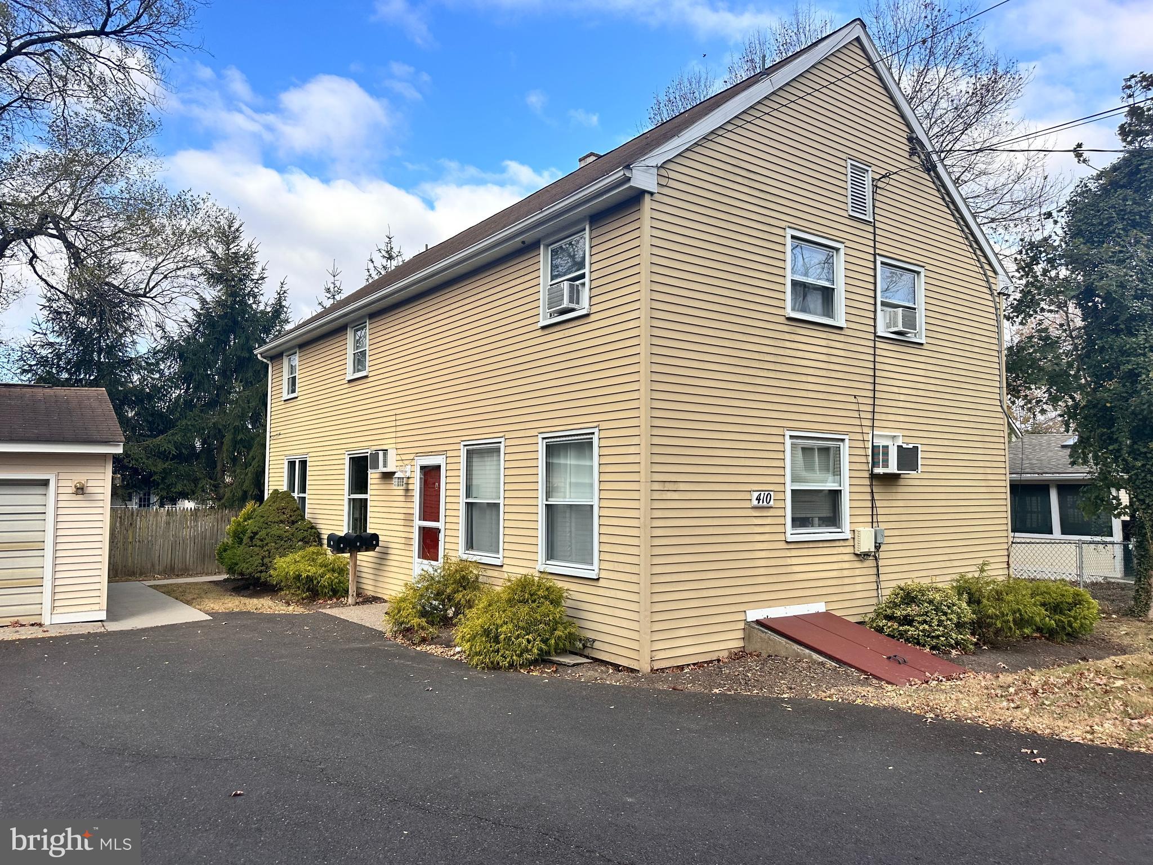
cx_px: 576
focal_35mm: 24
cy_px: 432
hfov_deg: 71.6
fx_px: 799
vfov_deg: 56.8
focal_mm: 6.86
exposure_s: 1/1495
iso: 80
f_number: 1.78
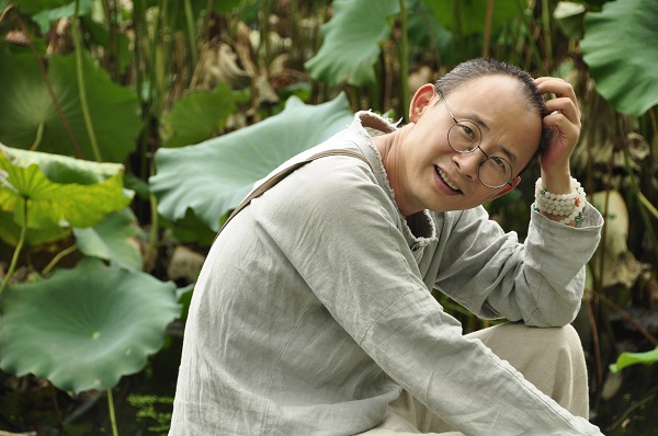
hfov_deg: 15.2
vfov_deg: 10.1
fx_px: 2464
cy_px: 218
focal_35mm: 135
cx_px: 329
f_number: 5.3
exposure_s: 1/320
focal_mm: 90
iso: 500
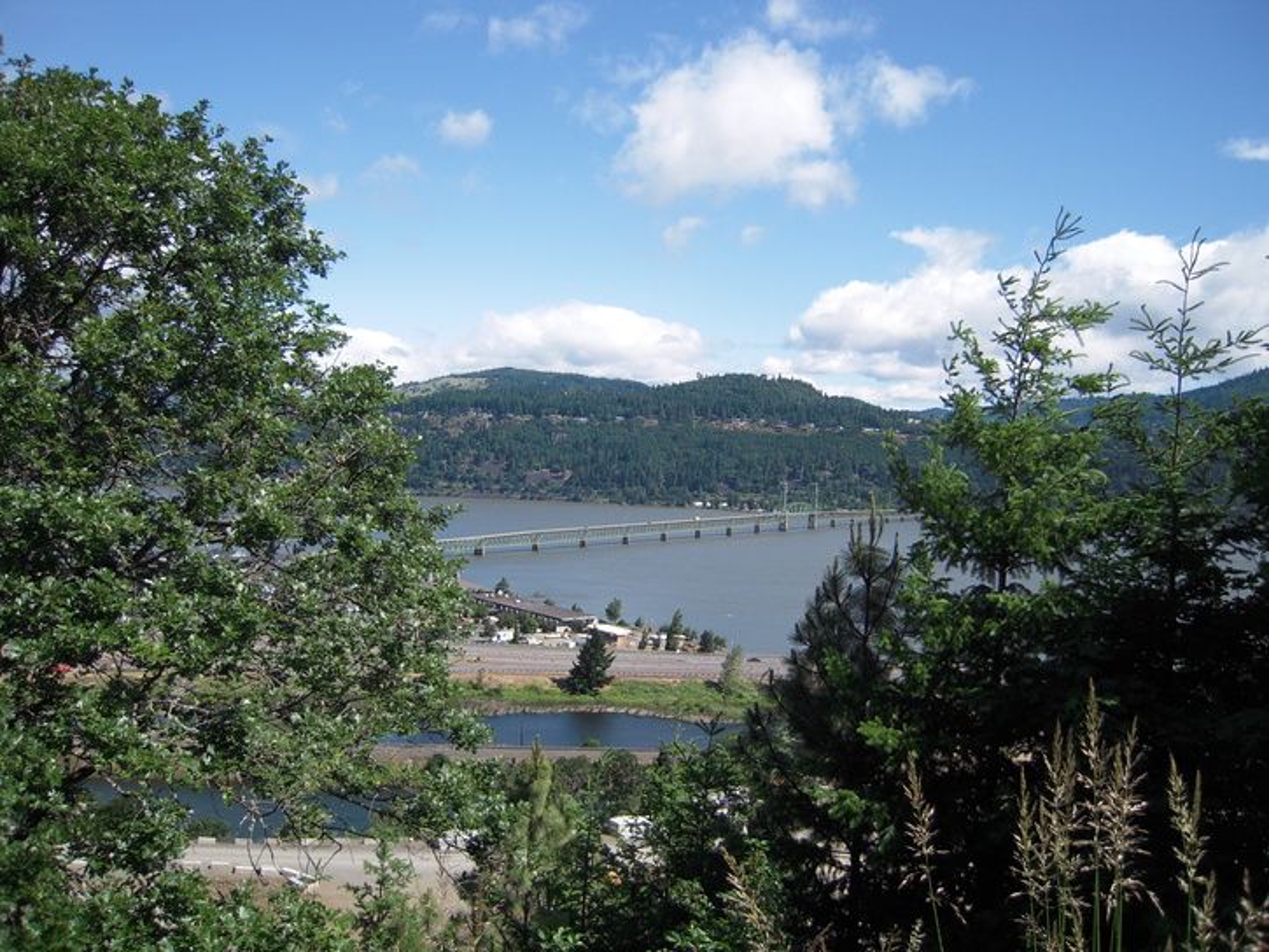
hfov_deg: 63.4
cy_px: 476
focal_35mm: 28
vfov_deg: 49.8
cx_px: 634
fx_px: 1027
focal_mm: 5
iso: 100
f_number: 5.4
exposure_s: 1/320
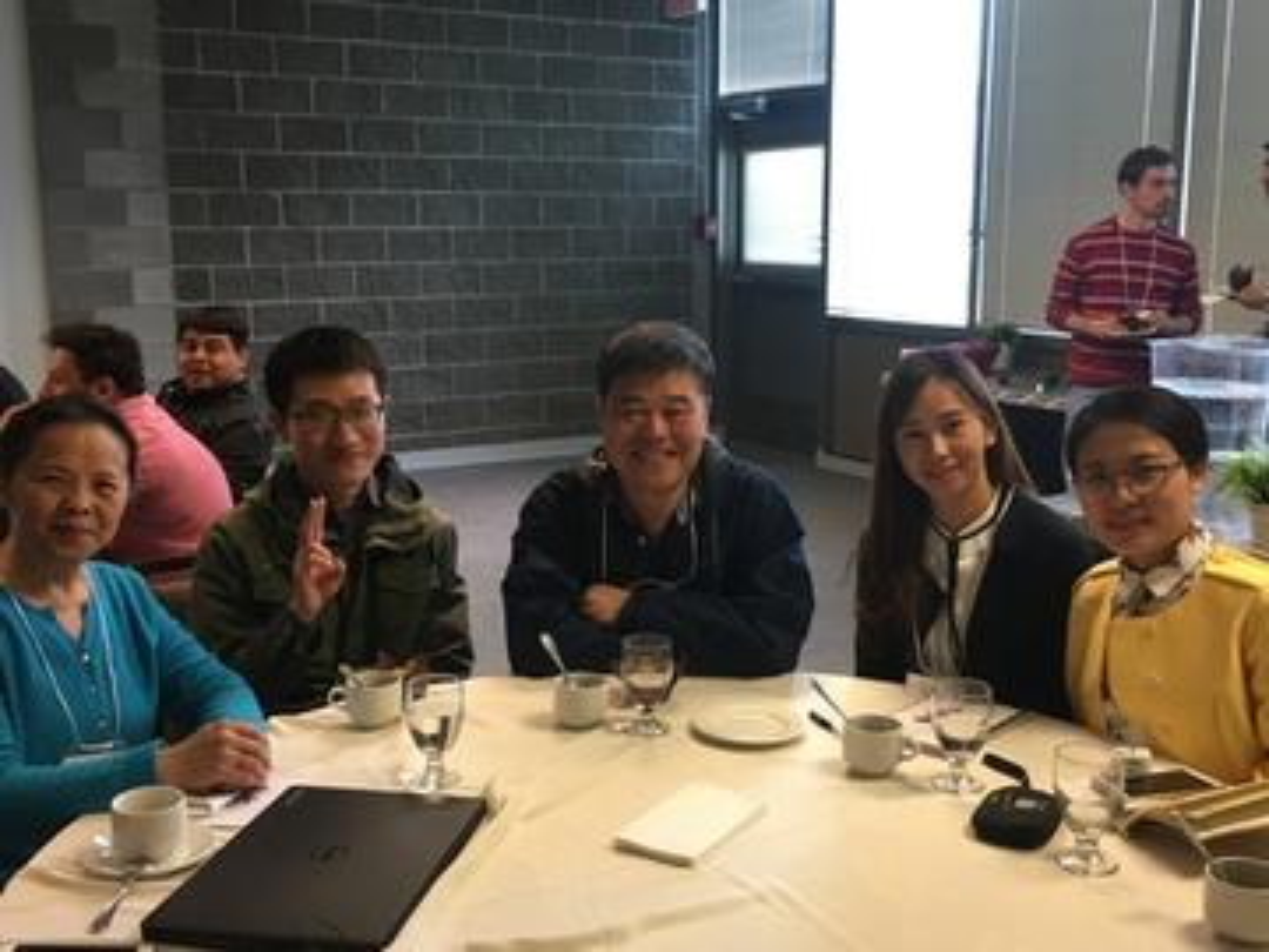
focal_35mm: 29
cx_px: 634
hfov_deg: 61.7
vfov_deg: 48.2
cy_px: 476
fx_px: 1063
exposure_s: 1/17
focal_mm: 4.15
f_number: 2.2
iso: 32
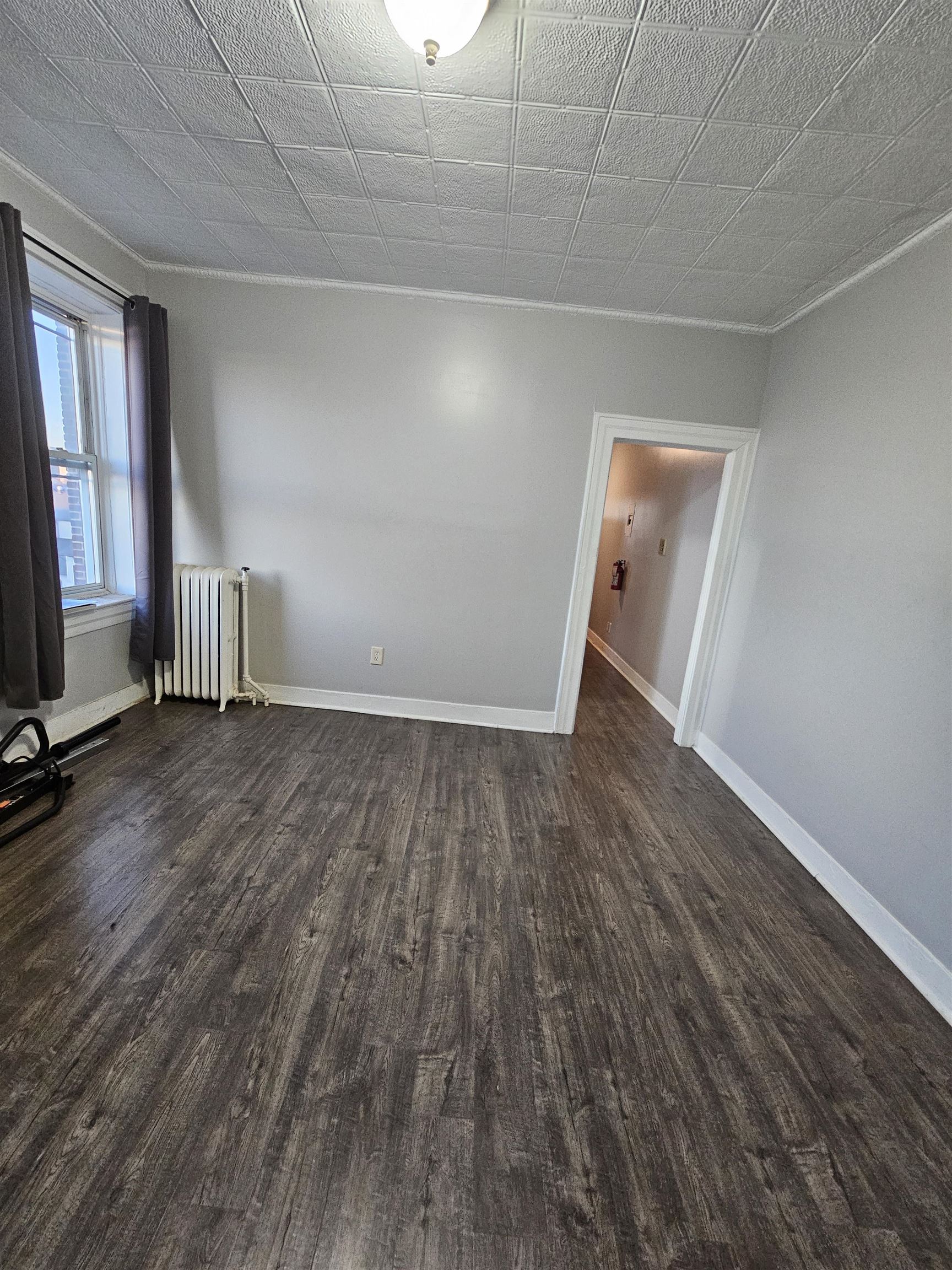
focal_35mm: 13
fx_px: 477
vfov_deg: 106.2
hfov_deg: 89.9
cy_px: 635
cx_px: 476
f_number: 2.2
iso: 320
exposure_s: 1/60
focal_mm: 2.2
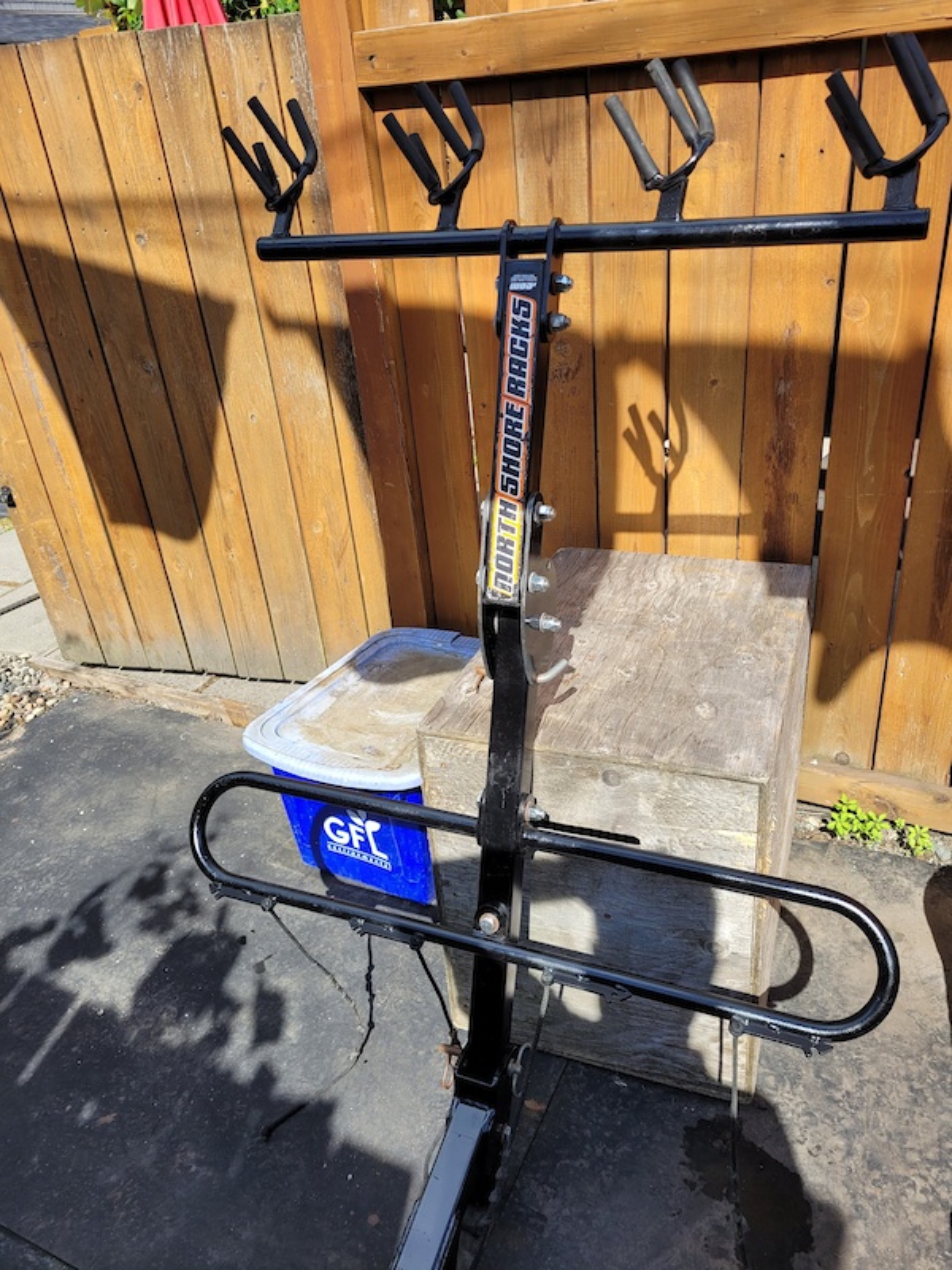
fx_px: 953
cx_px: 476
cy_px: 635
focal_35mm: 26
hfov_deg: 53.1
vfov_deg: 67.3
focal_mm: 5.4
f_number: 1.8
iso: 40
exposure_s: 1/1202
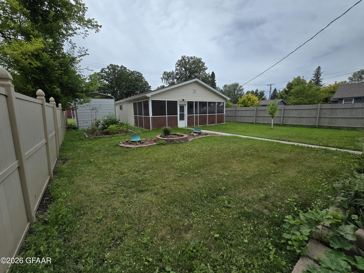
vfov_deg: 89.9
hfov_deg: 106.2
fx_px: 137
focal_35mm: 13
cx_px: 182
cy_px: 136
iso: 50
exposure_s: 1/2456
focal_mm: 2.2
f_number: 2.2
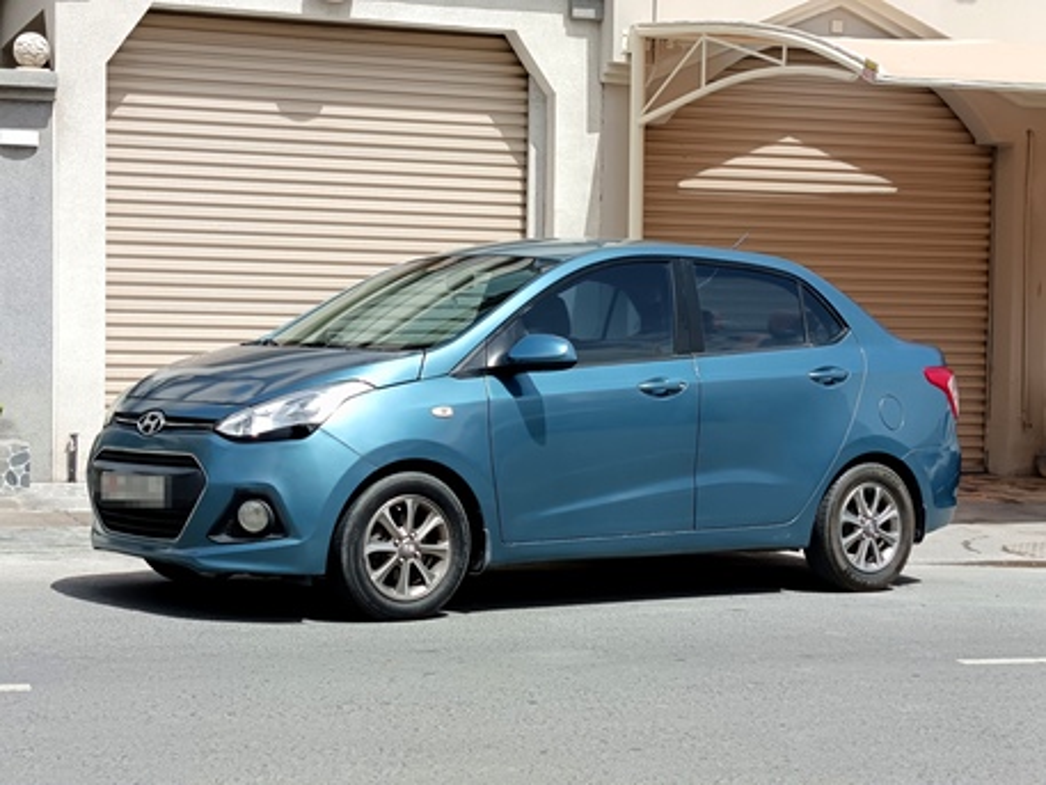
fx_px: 2176
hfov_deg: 27.0
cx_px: 523
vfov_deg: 20.4
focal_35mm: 72
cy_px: 392
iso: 101
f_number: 1.75
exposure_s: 1/584
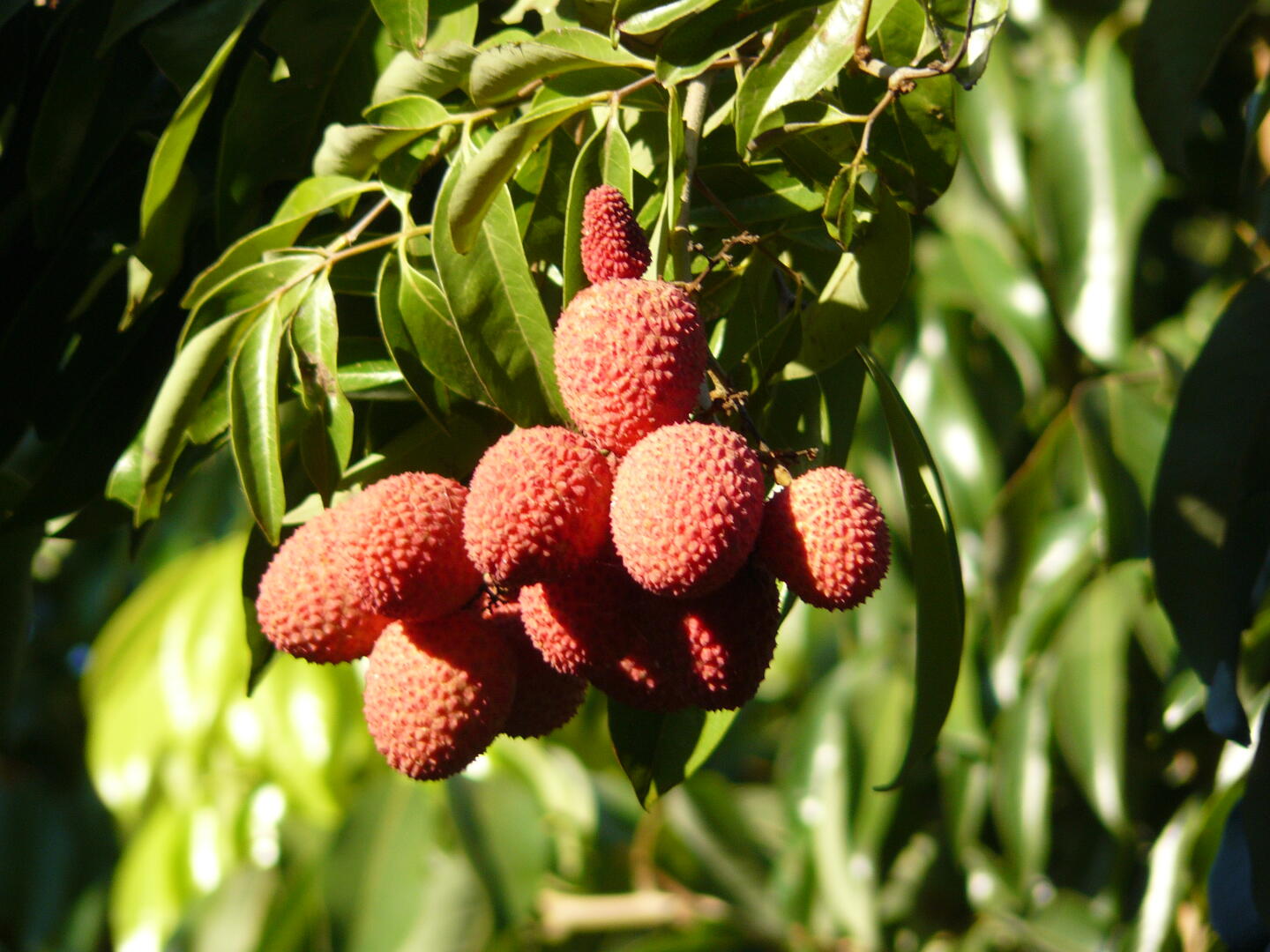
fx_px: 15849
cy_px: 476
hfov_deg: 4.6
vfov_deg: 3.4
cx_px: 635
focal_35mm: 432
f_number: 4
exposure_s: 1/200
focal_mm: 72
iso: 100
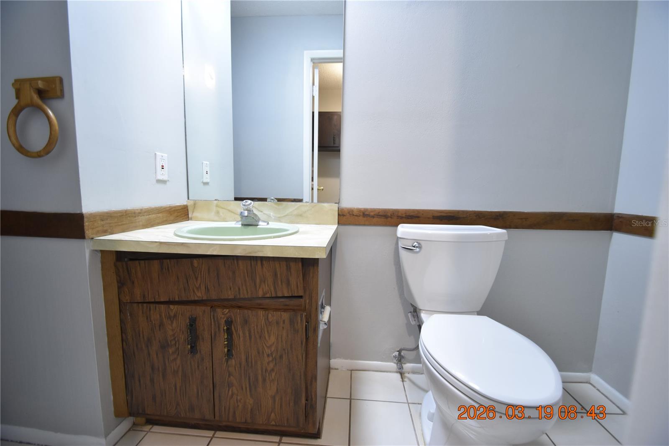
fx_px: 279
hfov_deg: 100.4
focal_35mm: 15
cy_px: 223
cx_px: 334
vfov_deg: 77.3
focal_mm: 10
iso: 800
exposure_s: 1/20
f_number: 3.5
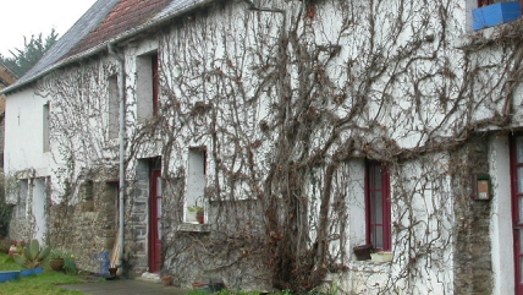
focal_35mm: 66
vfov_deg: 18.2
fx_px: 916
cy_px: 72
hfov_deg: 31.7
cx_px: 345
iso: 100
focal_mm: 7.85
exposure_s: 1/96
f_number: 4.2
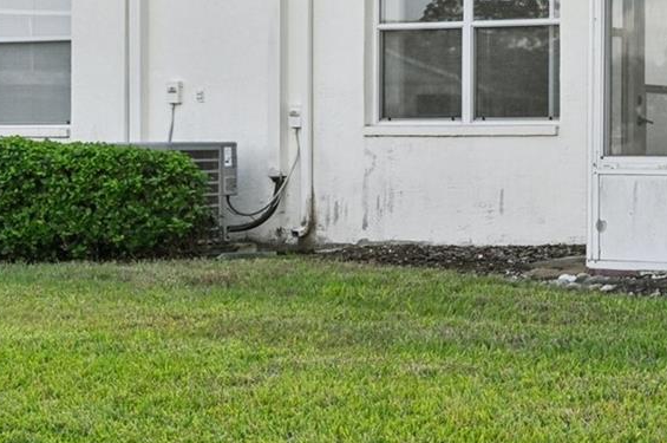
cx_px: 891
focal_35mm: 85
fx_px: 1573
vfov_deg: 15.6
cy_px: -54
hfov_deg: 21.4
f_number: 8
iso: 400
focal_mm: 30
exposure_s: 1/1000
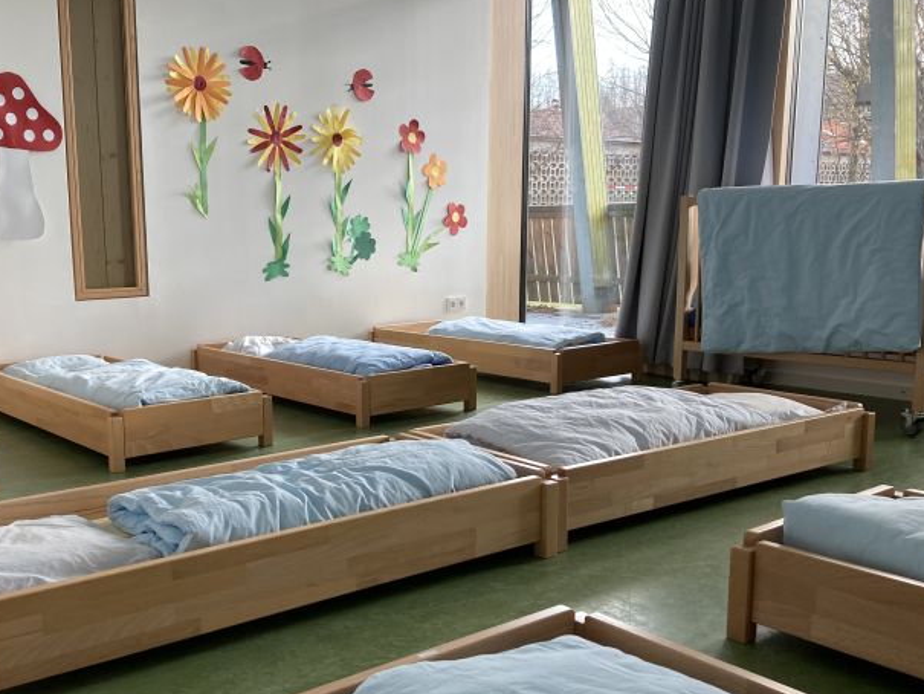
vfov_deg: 38.6
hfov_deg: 49.5
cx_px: 331
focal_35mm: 37
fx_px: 988
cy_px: 399
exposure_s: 1/121
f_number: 1.8
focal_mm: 3.99
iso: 64
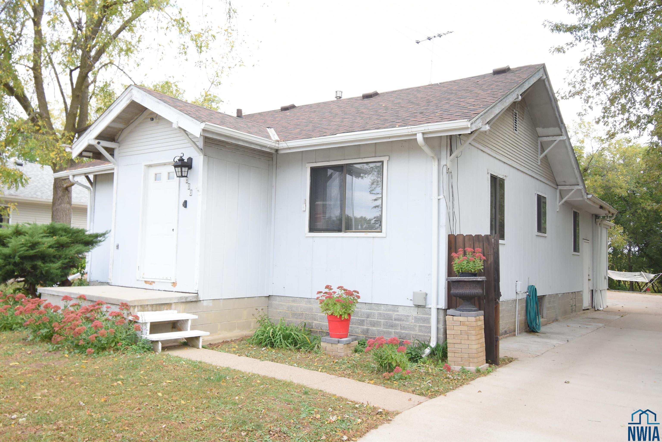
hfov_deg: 61.9
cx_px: 331
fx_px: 552
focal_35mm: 30
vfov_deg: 43.6
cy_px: 221
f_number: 7.1
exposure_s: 1/200
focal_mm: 20
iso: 400
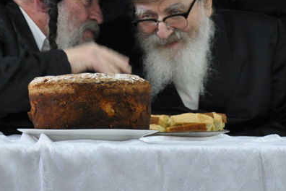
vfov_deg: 7.4
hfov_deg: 11.0
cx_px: 97
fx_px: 1478
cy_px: 17
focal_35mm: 186
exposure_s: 1/30
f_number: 4.8
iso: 800
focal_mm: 48
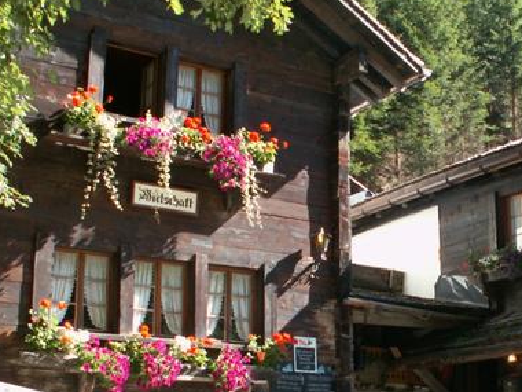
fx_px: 890
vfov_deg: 24.7
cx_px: 424
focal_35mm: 59
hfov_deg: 31.8
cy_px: 268
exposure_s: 1/60
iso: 50
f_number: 3.5
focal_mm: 5.86
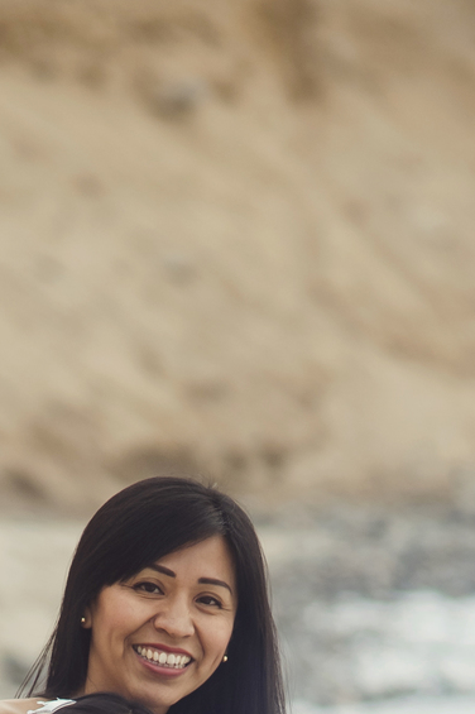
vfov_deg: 4.8
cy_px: 1063
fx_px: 8540
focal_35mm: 431
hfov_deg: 3.2
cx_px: 160
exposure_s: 1/800
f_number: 4
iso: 200
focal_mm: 135
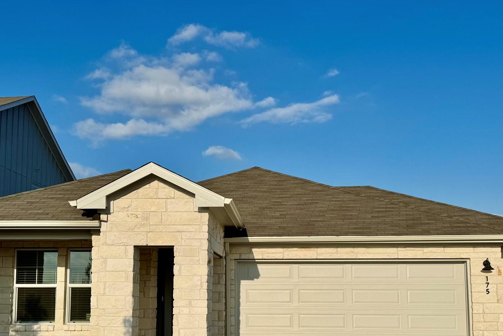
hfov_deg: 49.5
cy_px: 251
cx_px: 242
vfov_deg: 33.5
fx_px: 545
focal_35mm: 39
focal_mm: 6.76
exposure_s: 1/10417
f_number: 1.78
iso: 80
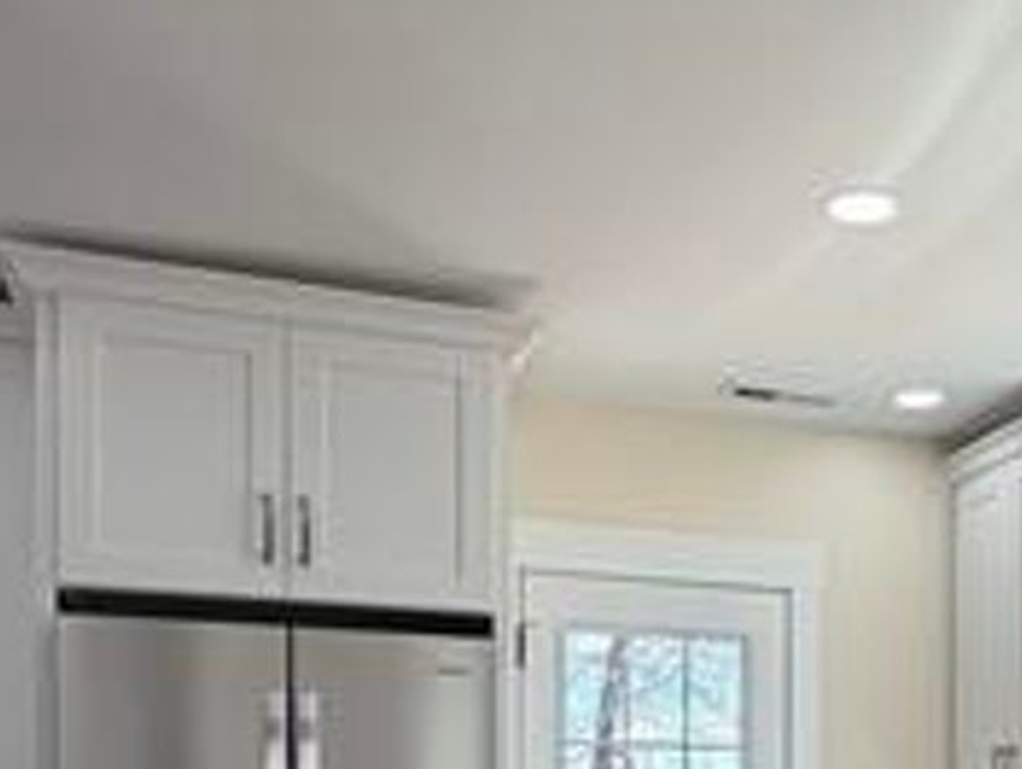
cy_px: 866
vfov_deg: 26.2
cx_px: 809
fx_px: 1507
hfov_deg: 36.3
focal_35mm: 51
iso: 50
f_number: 2.2
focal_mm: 2.22
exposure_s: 1/193
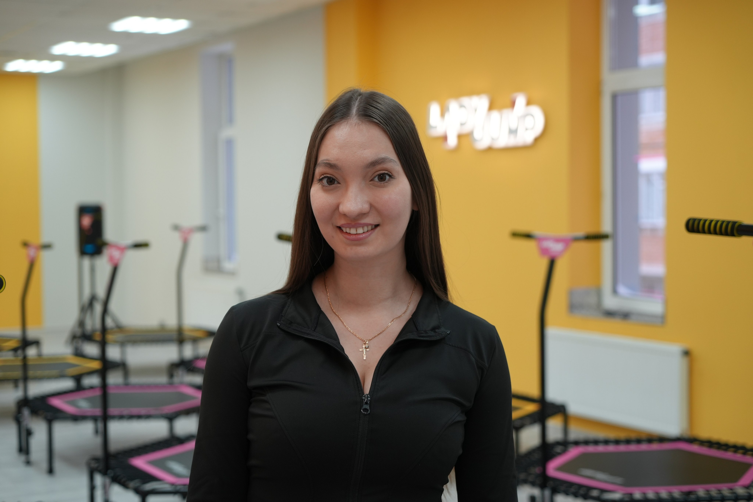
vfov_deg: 23.4
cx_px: 376
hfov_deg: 34.5
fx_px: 1213
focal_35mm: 58
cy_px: 251
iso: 500
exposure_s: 1/160
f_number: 4
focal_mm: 58
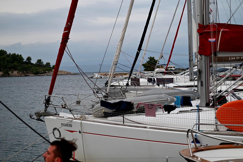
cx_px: 122
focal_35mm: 70
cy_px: 81
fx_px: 473
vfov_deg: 19.5
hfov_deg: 28.8
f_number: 4.5
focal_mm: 70
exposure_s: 1/250
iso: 720
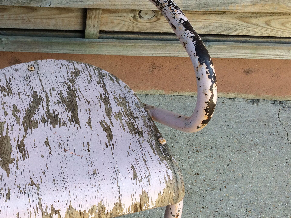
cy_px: 95
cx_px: 51
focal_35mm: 49
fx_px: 412
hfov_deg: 37.3
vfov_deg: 29.6
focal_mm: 4.15
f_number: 2.2
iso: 32
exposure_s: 1/263
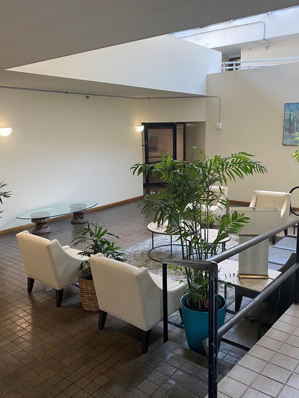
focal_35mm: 30
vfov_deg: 60.0
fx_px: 346
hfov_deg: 46.8
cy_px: 195
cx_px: 154
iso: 125
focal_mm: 4.25
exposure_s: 1/60
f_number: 1.8
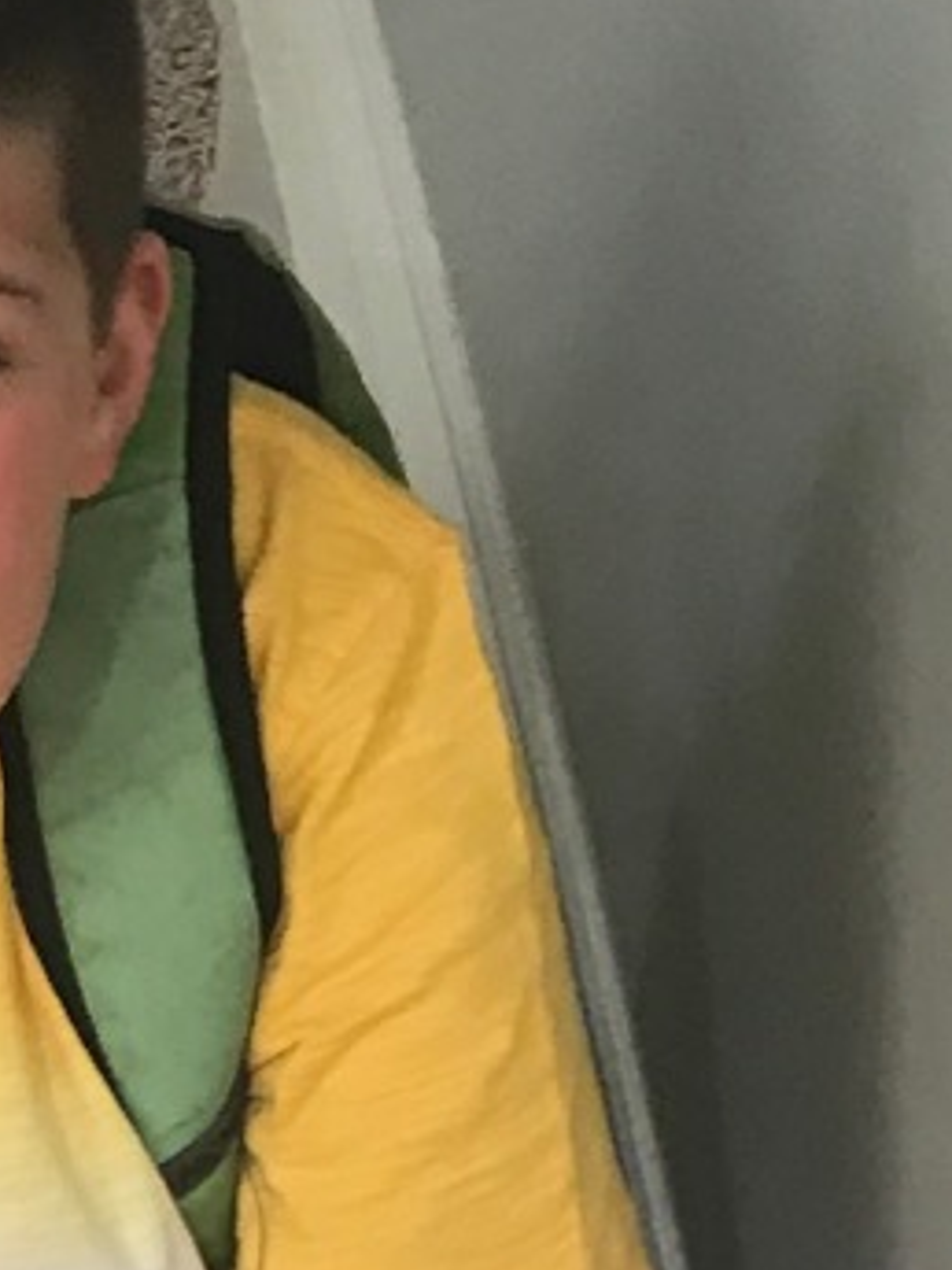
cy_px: 1986
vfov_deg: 11.5
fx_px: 5977
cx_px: -985
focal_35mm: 163
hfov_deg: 8.6
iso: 32
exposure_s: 1/30
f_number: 1.8
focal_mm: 3.99
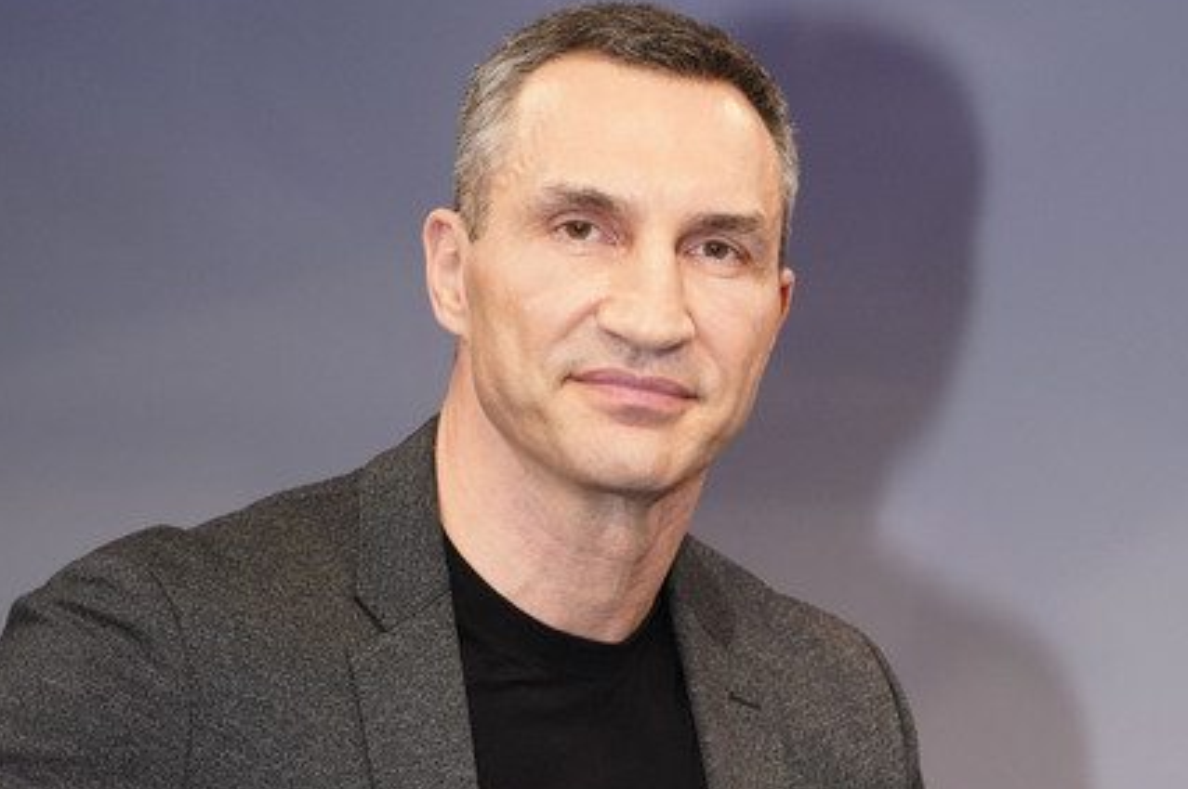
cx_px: 615
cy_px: 393
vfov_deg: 18.9
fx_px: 2373
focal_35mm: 72
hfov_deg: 28.1
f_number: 5.6
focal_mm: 68
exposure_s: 1/125
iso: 2000
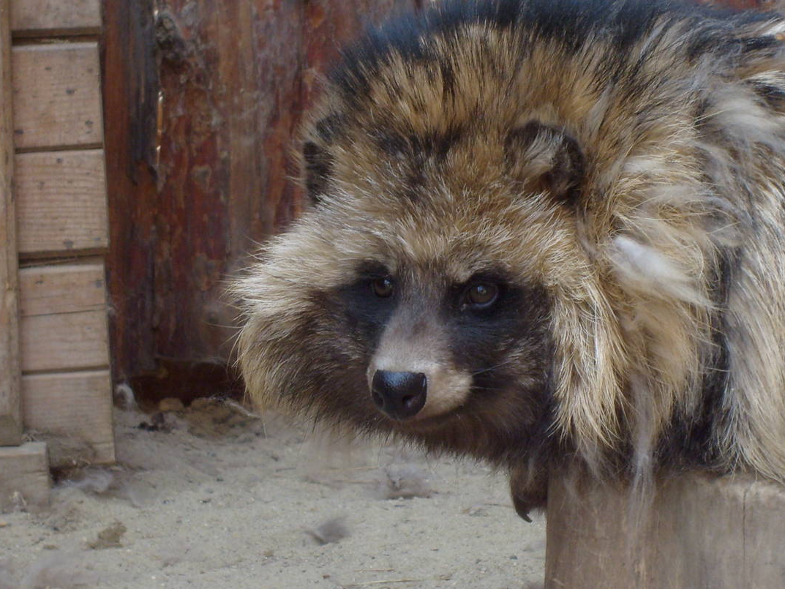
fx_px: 3583
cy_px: 275
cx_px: 519
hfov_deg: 12.5
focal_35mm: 158
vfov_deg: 9.4
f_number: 4.9
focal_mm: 17.4
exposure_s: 1/45
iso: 80
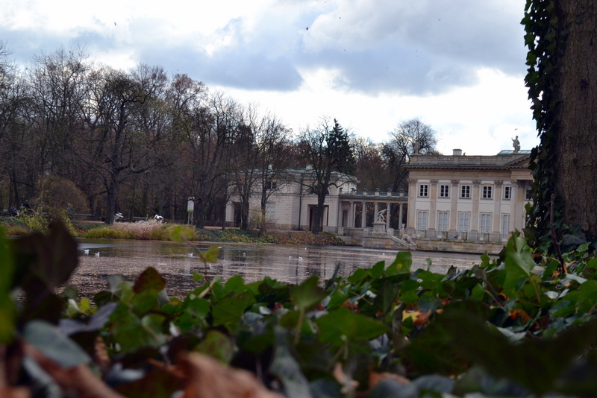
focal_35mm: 60
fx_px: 995
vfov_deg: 22.6
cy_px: 199
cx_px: 298
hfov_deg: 33.4
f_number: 8
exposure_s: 1/125
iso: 320
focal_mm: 40
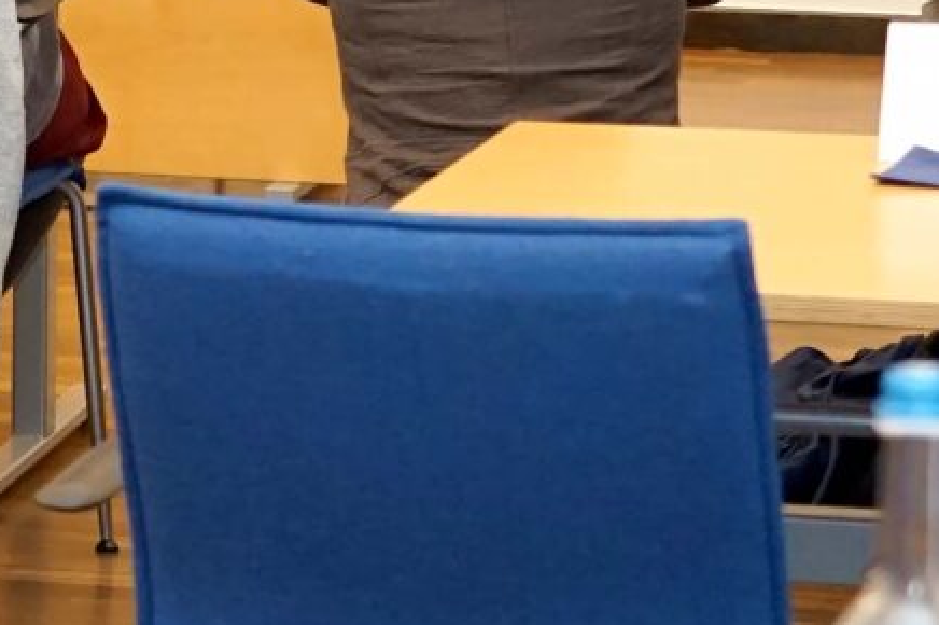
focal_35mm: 241
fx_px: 6281
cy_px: 199
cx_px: -187
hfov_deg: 8.5
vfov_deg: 5.7
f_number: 4
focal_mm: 41
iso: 1250
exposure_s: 1/160
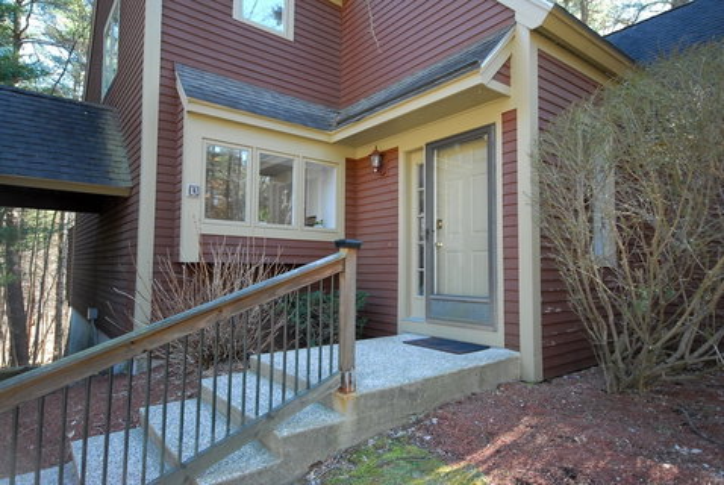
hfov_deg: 81.1
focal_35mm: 21
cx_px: 362
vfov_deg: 59.6
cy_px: 242
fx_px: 423
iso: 500
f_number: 5
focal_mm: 14
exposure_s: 1/60
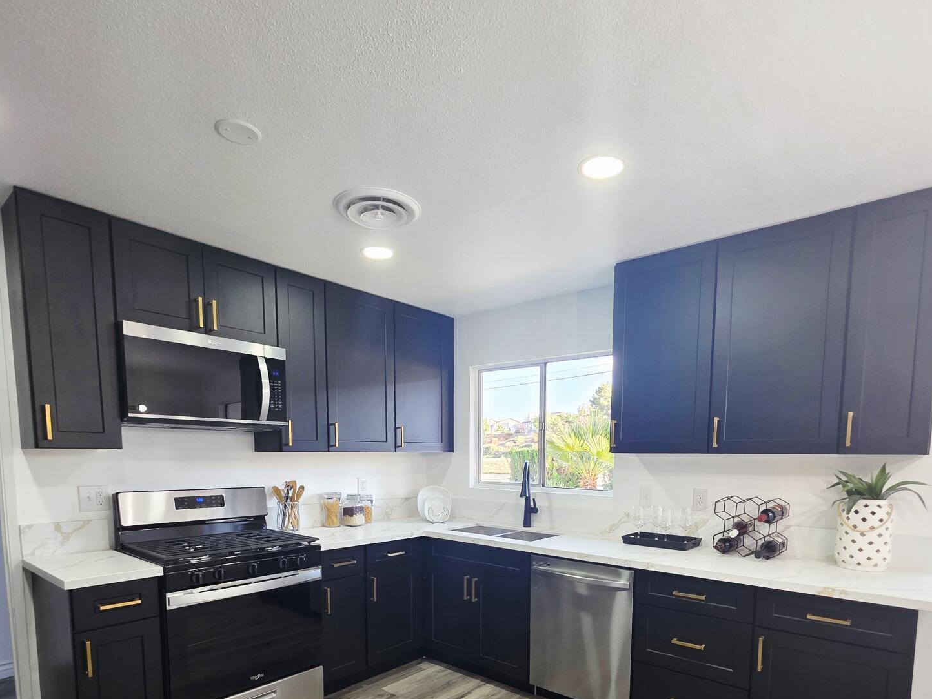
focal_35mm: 18
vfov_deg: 67.8
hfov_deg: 87.7
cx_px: 483
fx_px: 485
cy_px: 510
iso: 125
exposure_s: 1/120
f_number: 1.9
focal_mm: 2.2
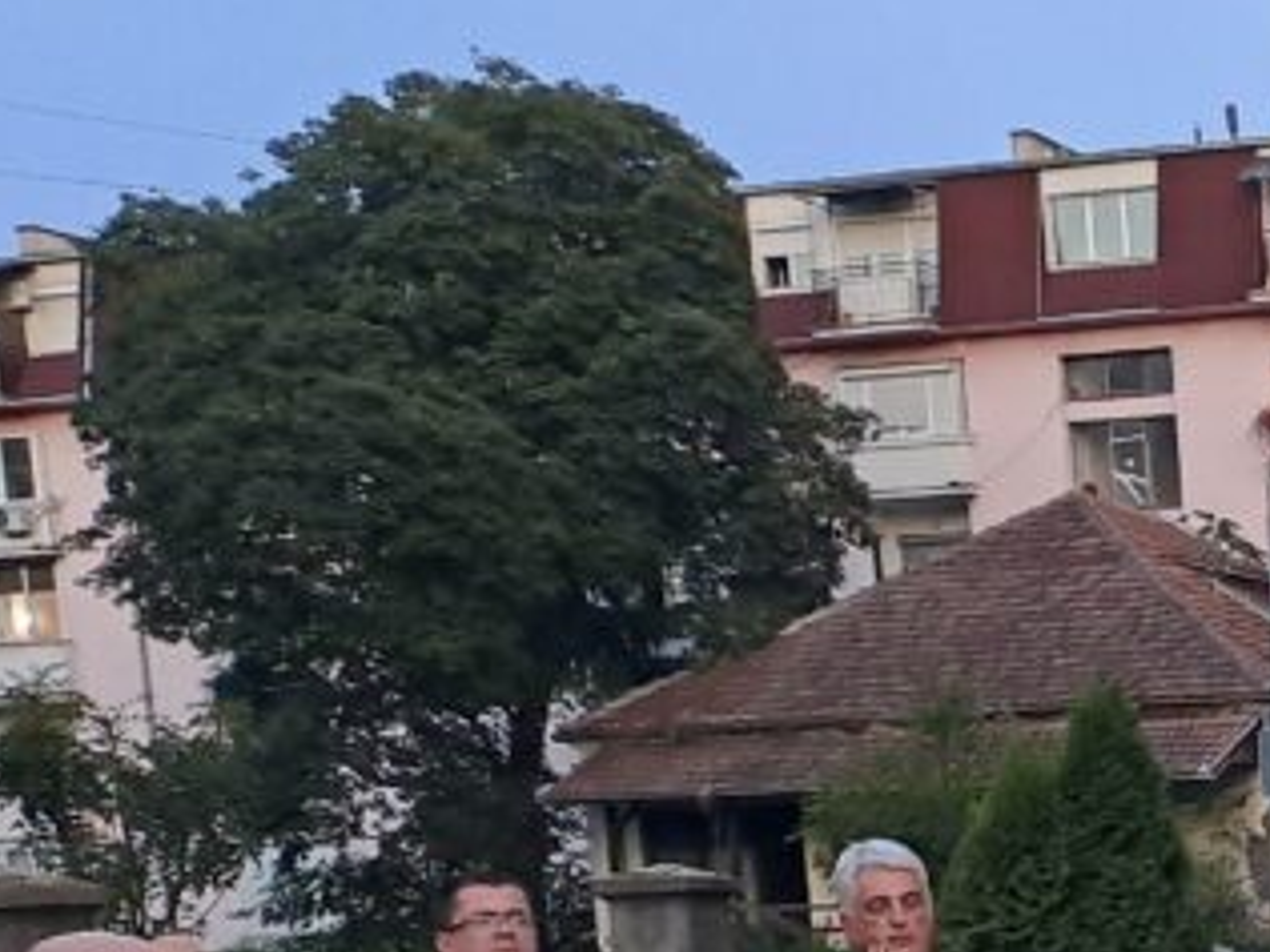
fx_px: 2972
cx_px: 1905
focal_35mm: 81
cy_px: 1213
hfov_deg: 20.6
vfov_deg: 17.2
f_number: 1.8
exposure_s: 1/33
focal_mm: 4.65
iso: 320
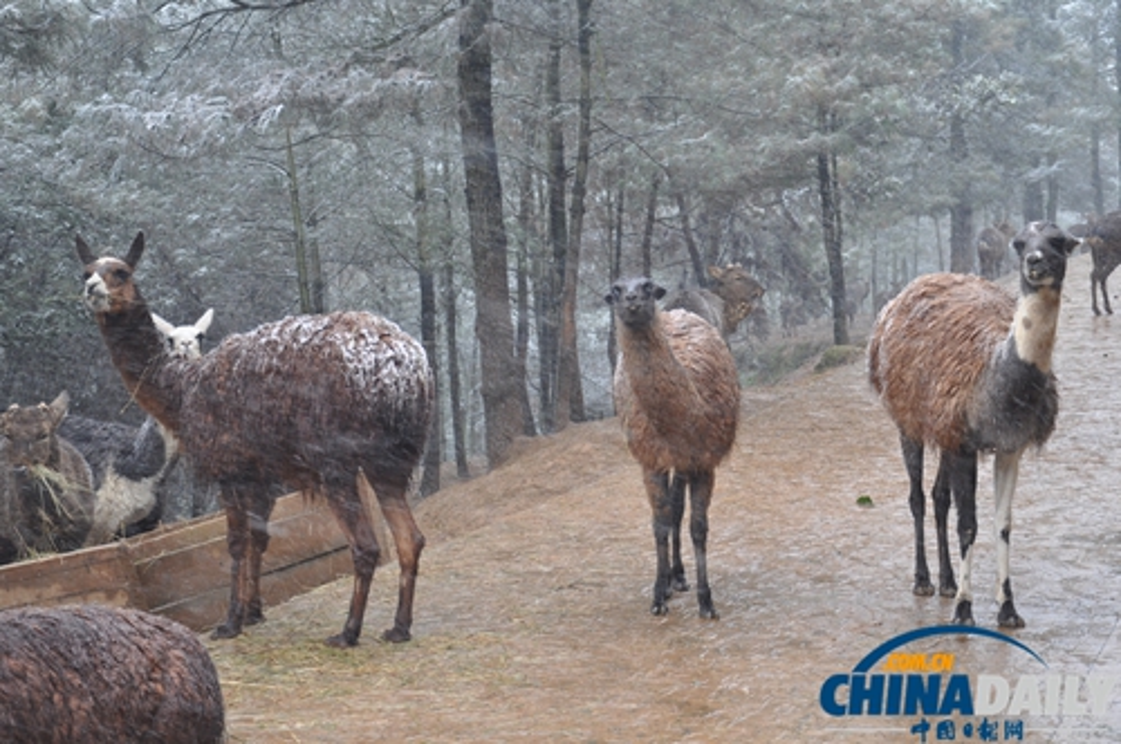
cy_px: 372
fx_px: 2099
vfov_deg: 20.1
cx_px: 560
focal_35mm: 68
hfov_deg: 29.9
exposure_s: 1/80
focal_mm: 45
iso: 400
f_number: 4.8
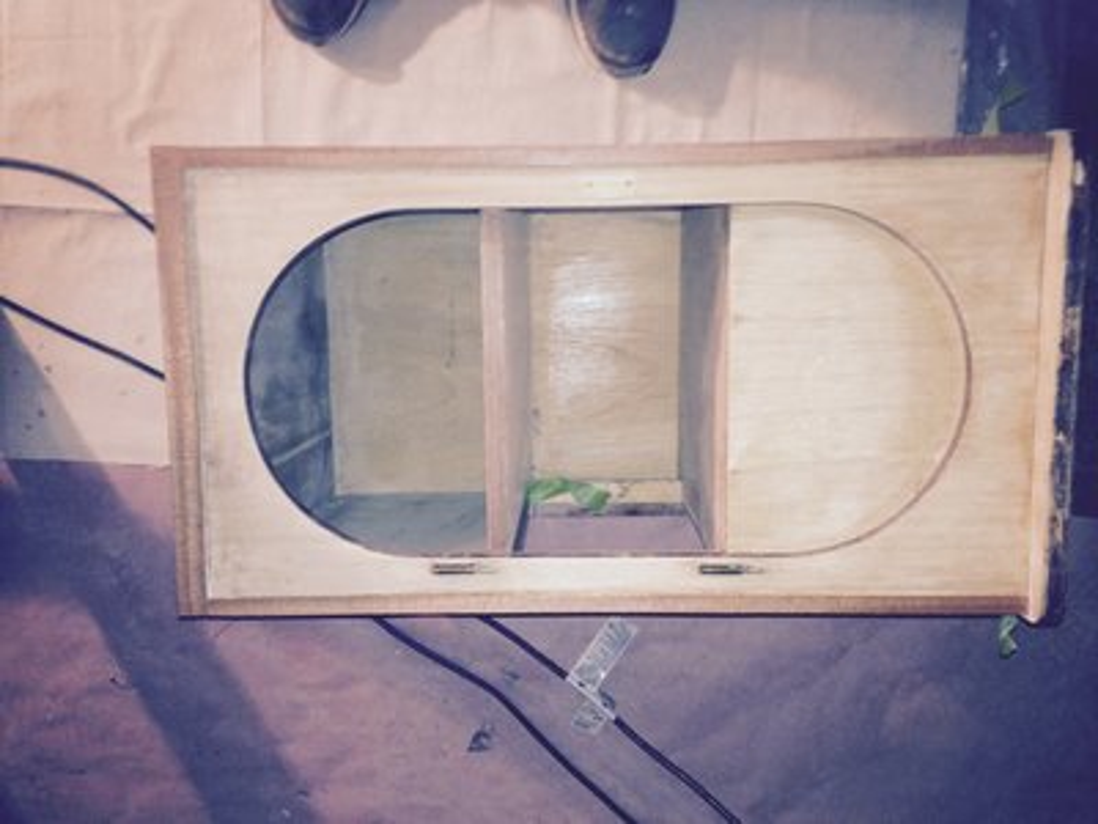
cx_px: 549
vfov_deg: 42.9
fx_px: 1047
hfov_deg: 55.4
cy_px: 412
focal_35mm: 33
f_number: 2.4
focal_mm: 4.12
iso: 125
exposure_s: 1/17
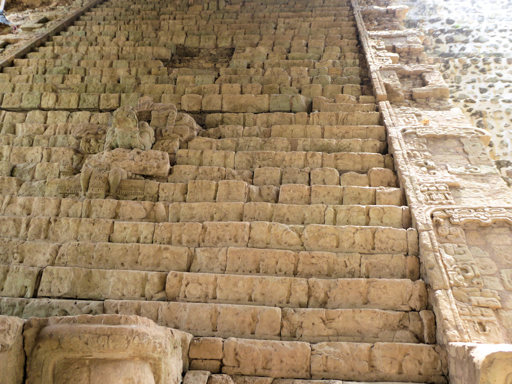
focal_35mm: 35
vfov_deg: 40.7
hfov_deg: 52.6
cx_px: 256
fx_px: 518
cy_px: 192
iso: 160
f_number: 3.7
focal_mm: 6.3
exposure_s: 1/60
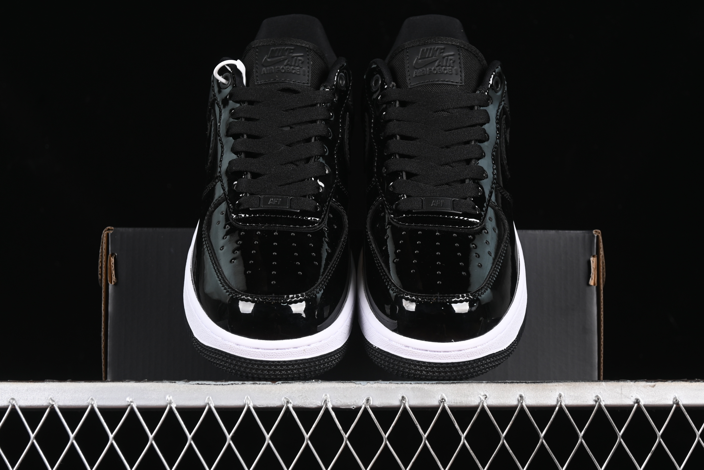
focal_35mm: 75
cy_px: 235
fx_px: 1467
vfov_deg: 18.2
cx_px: 352
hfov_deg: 27.0
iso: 160
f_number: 6.3
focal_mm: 50
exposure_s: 1/60
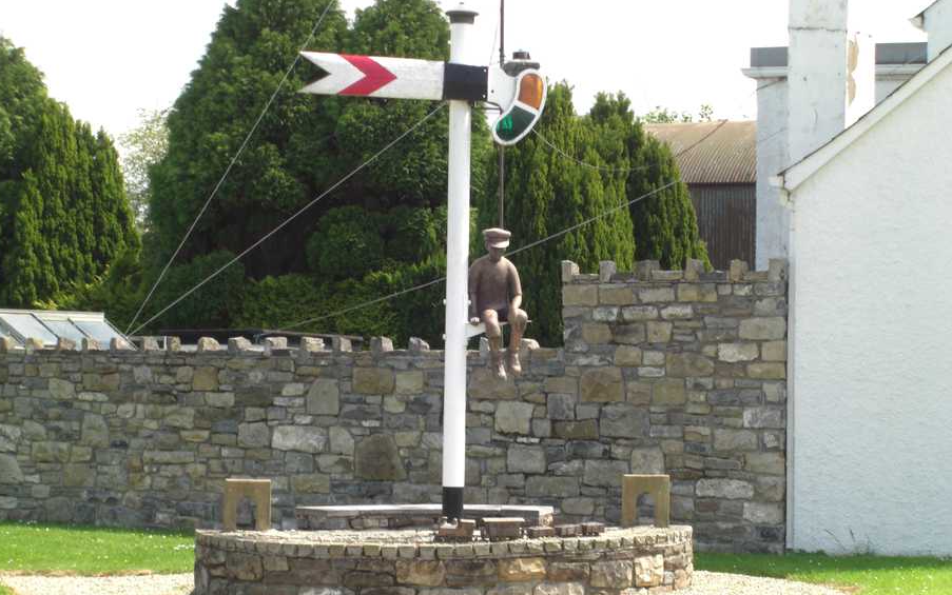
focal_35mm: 122
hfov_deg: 17.1
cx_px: 472
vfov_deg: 10.7
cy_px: 323
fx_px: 3166
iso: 100
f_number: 5.1
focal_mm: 23.7
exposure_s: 1/200
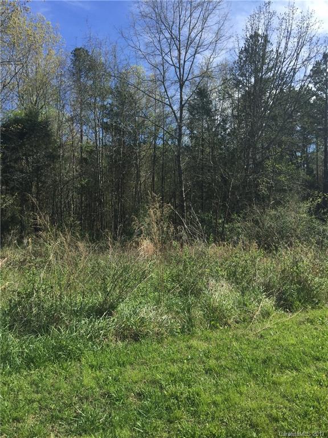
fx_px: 366
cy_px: 219
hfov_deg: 48.2
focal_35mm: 29
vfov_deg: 61.7
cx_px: 164
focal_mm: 4.15
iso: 32
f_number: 2.2
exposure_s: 1/1522
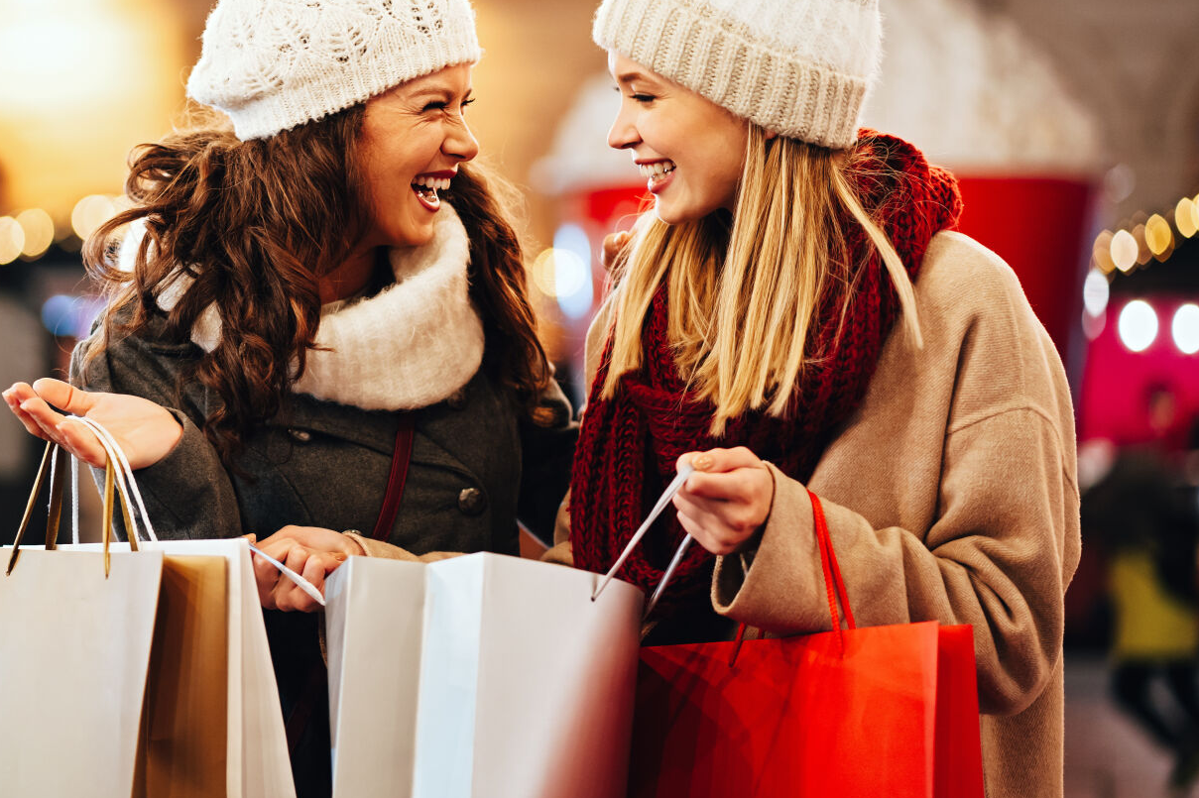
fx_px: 4128
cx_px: 329
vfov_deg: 11.0
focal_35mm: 124
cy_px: 300
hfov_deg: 16.5
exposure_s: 1/100
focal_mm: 85
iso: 1000
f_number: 1.8
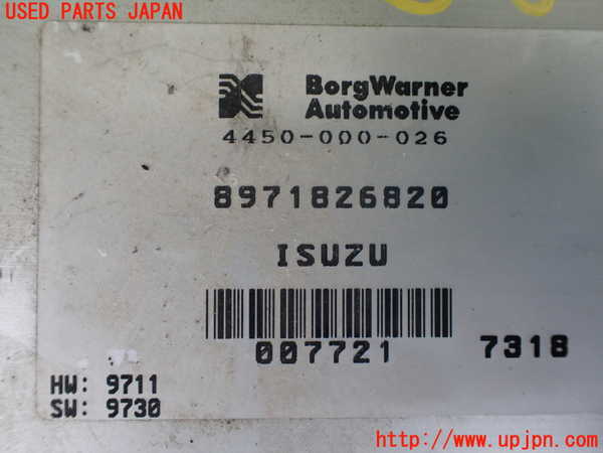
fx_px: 523
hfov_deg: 60.0
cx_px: 302
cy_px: 226
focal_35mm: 30
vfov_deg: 46.8
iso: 320
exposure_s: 1/125
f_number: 2.3
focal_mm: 5.4
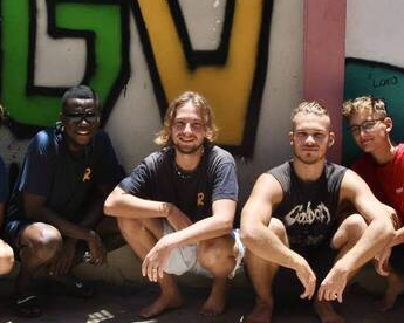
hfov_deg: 31.4
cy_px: 157
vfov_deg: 25.4
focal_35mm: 60
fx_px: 717
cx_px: 176
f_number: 8
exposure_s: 1/250
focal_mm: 21
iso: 100
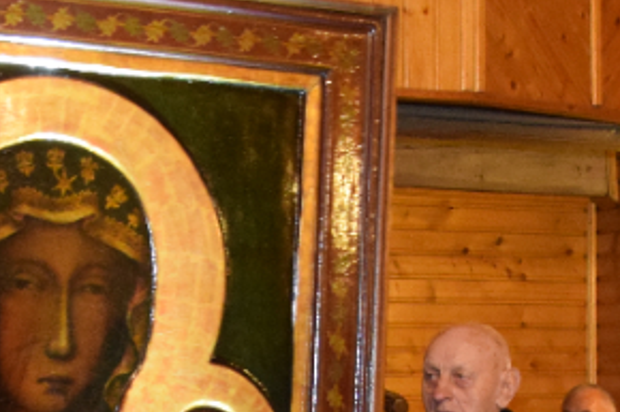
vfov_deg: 10.9
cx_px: 190
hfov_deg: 16.9
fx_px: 2083
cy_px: 631
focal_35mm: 121
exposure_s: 1/60
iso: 2200
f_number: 3.5
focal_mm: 18
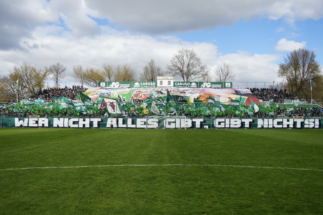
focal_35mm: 28
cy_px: 108
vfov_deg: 46.4
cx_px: 162
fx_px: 251
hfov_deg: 65.5
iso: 100
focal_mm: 19
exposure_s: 1/640
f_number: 5
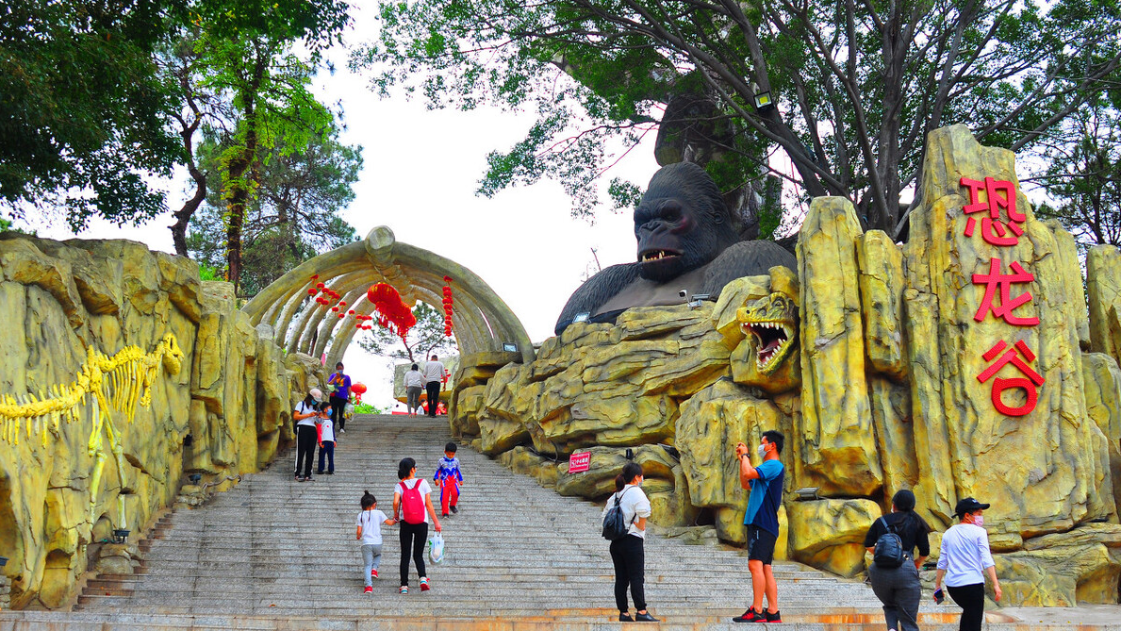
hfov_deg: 52.8
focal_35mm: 38
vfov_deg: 31.2
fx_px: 1130
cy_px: 357
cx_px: 563
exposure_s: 1/500
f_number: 4
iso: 200
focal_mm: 24
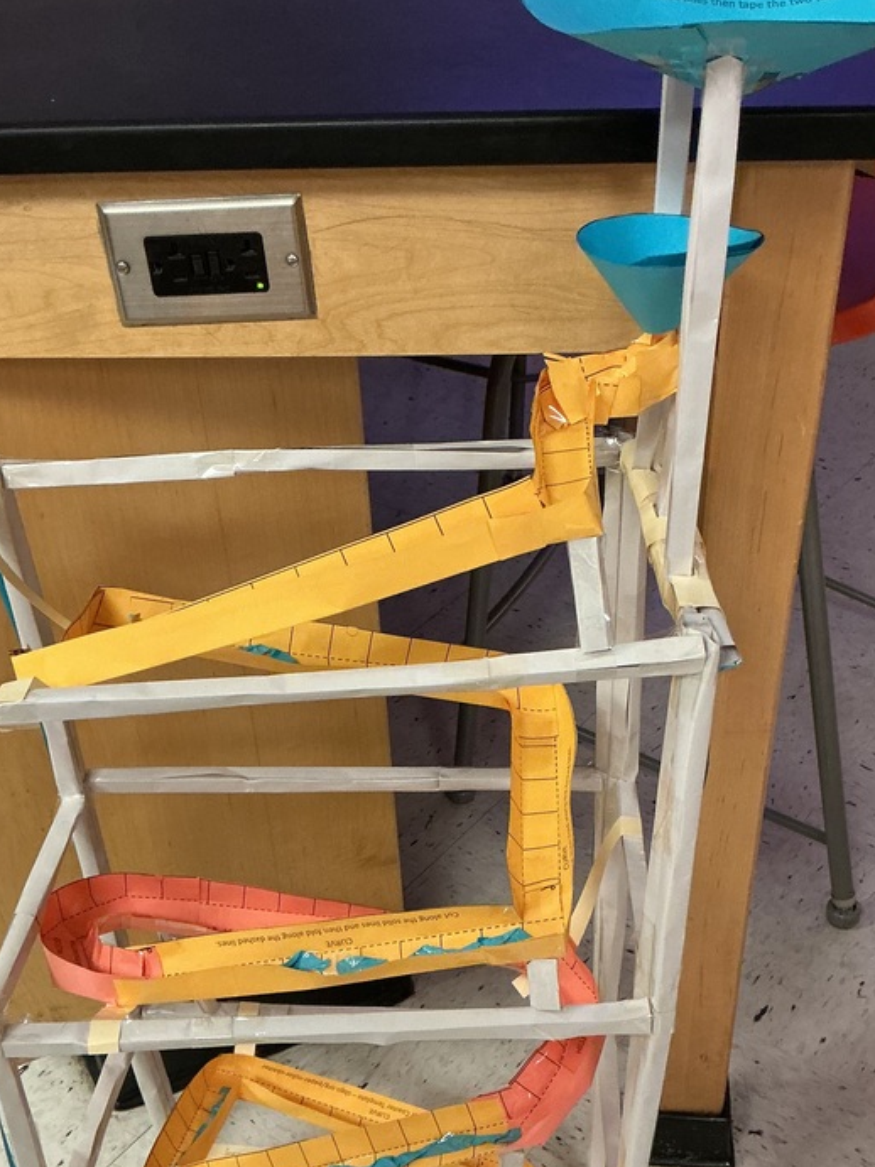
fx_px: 1450
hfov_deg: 33.6
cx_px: 436
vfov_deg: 43.4
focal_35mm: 43
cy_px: 753
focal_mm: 3
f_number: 1.8
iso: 200
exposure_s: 1/60
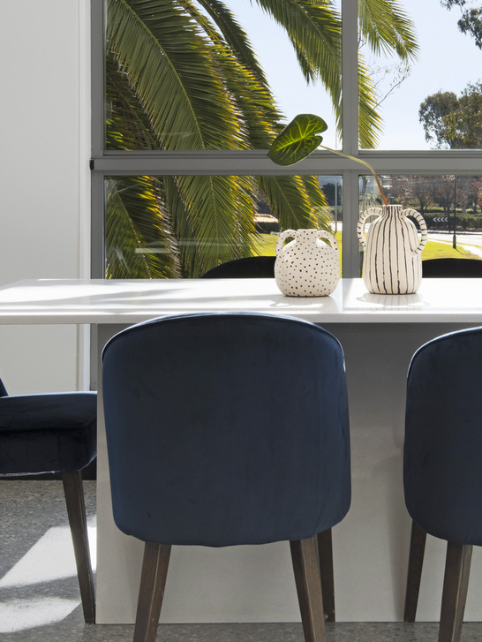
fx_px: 1280
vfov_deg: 27.9
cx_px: 357
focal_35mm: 69
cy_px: 191
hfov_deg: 21.2
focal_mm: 29
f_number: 11
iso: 320
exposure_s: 1/40
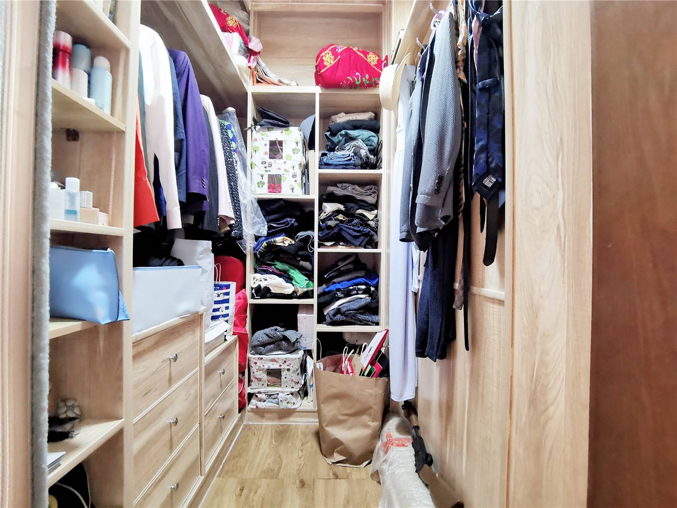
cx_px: 338
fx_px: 332
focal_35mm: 17
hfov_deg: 91.0
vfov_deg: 74.7
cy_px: 254
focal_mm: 2.26
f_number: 2.2
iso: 1000
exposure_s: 1/25
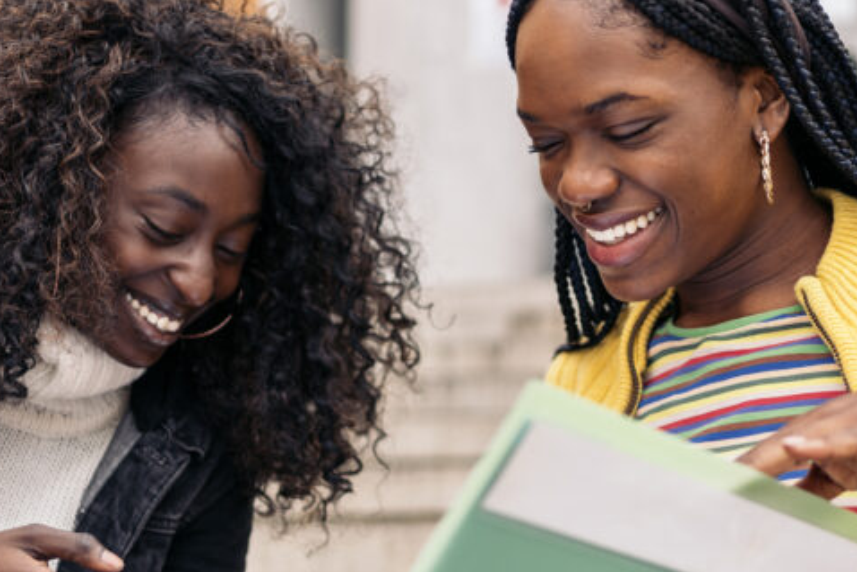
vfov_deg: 18.1
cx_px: 520
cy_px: 381
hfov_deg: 26.9
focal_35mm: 75
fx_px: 1786
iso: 100
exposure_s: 1/500
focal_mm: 35
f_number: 1.8
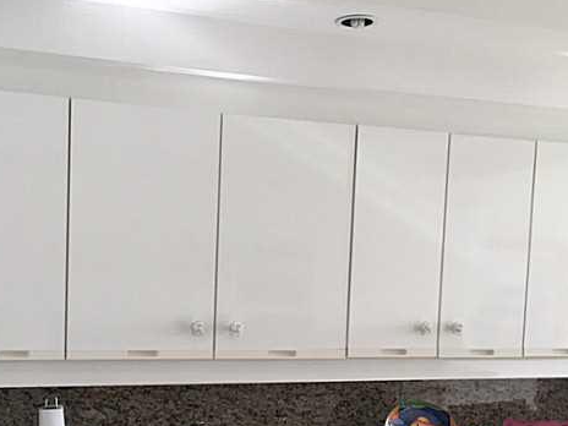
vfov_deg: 28.5
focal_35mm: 50
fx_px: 820
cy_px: 335
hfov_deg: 37.9
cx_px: 200
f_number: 2.2
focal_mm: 4.15
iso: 40
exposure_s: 1/100
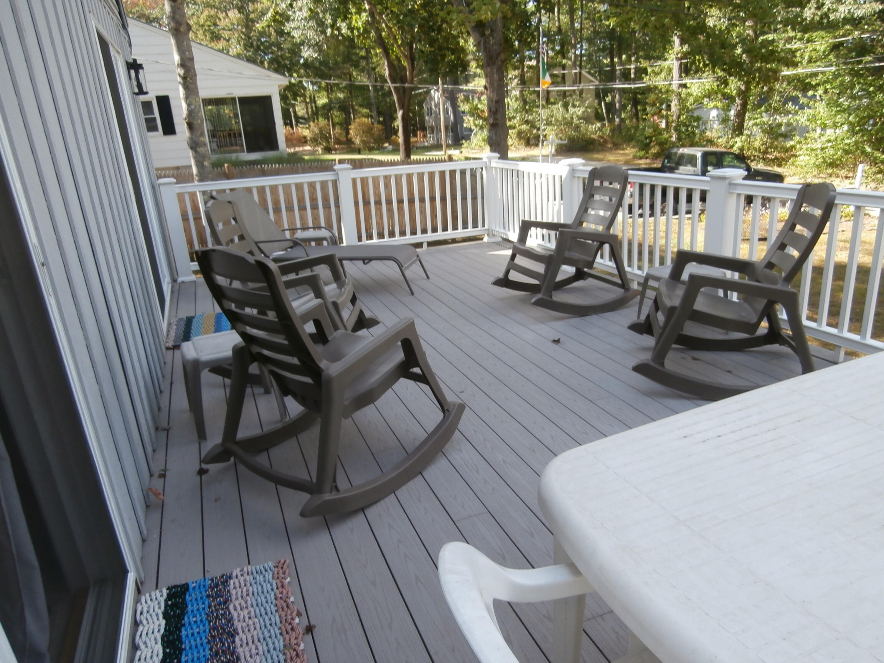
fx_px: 613
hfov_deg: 71.6
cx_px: 442
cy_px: 332
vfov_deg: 56.8
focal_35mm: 24
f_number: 3
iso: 100
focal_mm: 4.2
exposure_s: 1/160
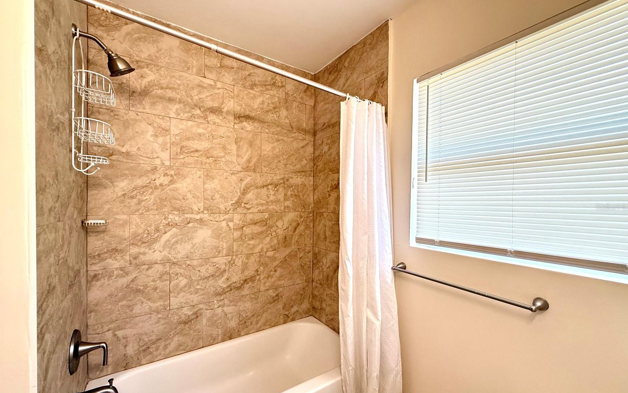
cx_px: 316
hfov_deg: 101.5
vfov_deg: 74.7
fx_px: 257
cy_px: 207
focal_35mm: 15
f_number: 2.2
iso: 125
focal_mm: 2.22
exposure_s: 1/120
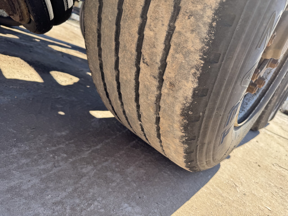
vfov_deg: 56.8
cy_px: 108
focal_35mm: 24
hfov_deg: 71.6
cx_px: 144
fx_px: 200
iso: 80
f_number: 1.78
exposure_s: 1/756
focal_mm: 6.76
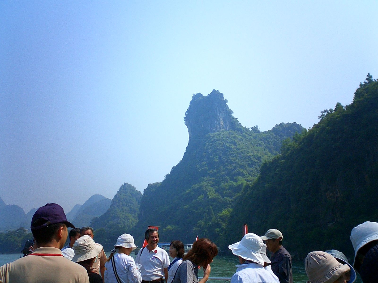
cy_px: 142
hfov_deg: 50.1
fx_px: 404
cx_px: 189
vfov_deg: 38.7
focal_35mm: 37
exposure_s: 1/1000
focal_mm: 5.6
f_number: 3.5
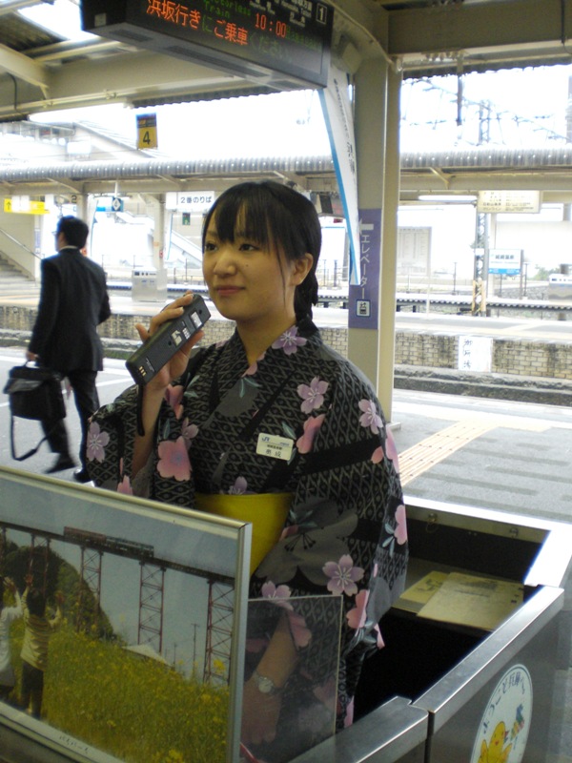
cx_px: 286
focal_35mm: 38
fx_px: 837
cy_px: 382
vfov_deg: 49.0
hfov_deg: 37.7
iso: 200
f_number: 3.1
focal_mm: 6.3
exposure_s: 1/60
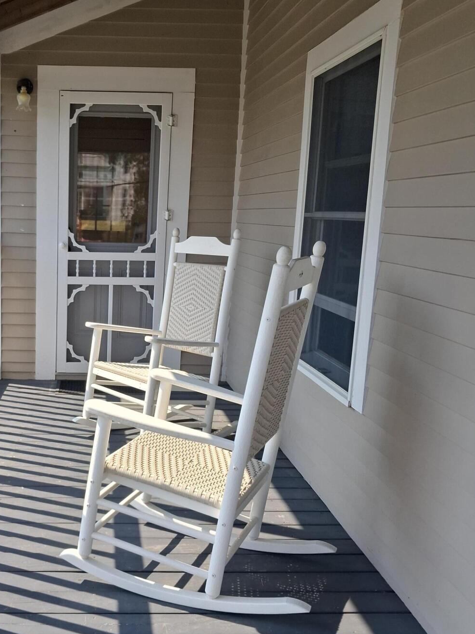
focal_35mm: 41
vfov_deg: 45.7
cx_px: 119
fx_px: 750
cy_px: 357
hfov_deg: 34.4
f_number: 1.8
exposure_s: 1/272
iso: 20
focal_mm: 4
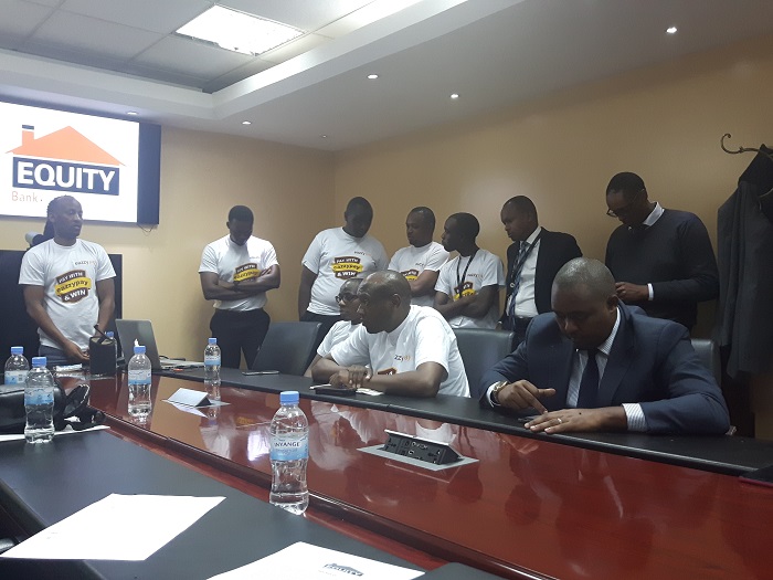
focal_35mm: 31
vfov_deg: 45.4
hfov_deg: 58.4
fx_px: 692
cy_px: 290
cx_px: 386
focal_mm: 3.7
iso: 200
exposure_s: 1/25
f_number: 1.9
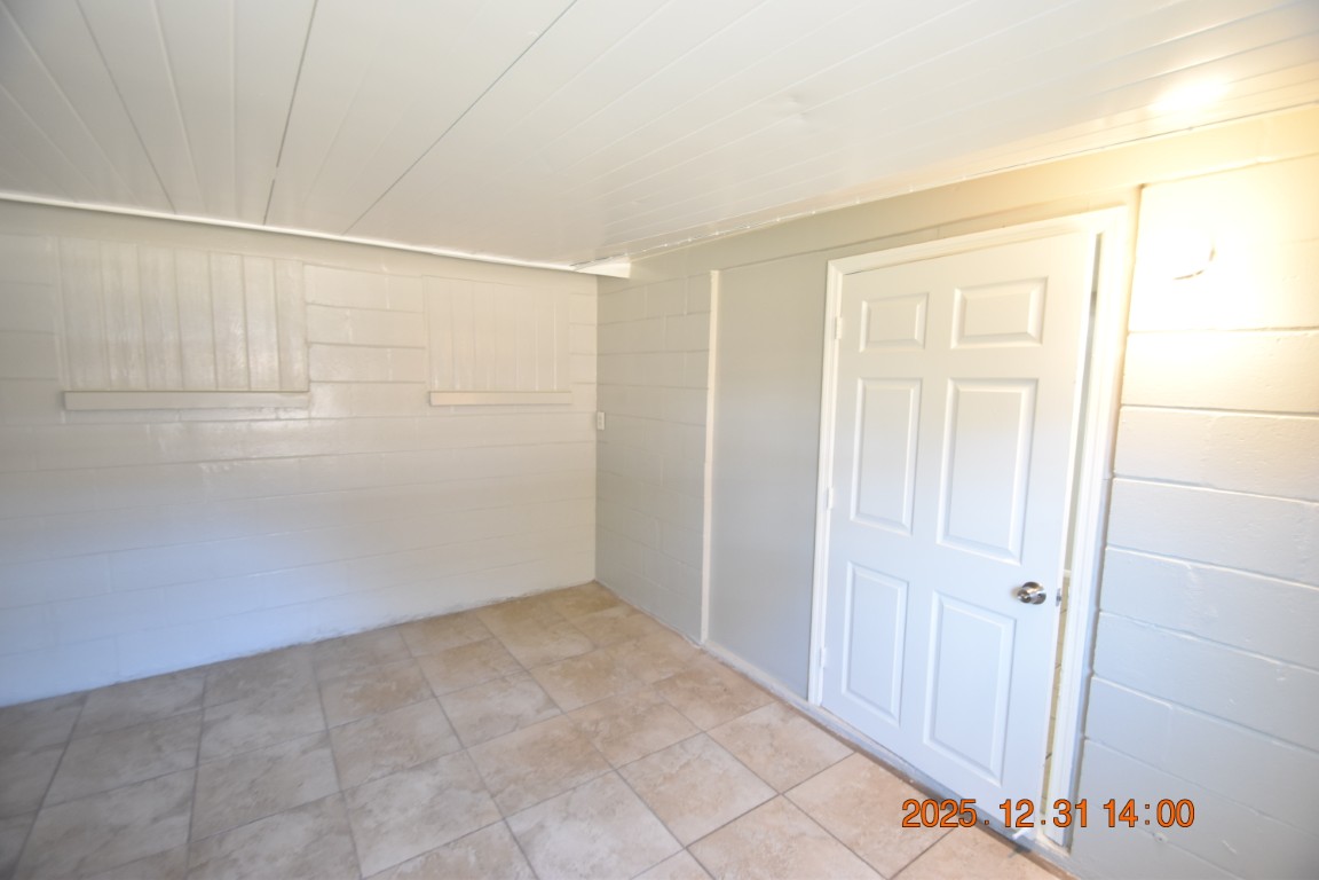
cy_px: 440
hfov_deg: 100.4
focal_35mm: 15
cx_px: 660
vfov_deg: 77.3
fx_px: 550
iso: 800
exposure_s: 1/15
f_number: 3.5
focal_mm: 10
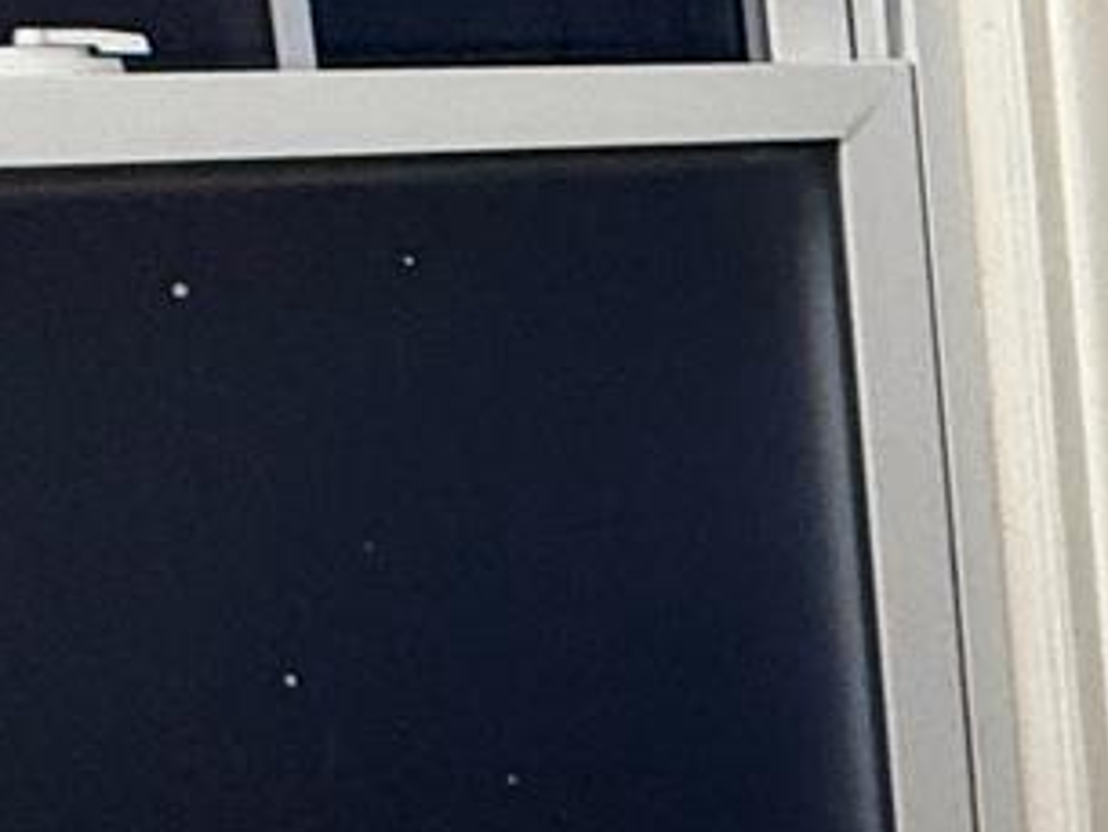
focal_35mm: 94
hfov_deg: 15.5
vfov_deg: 15.7
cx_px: 2369
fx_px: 3010
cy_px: 483
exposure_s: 1/120
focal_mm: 2.22
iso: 250
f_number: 2.2
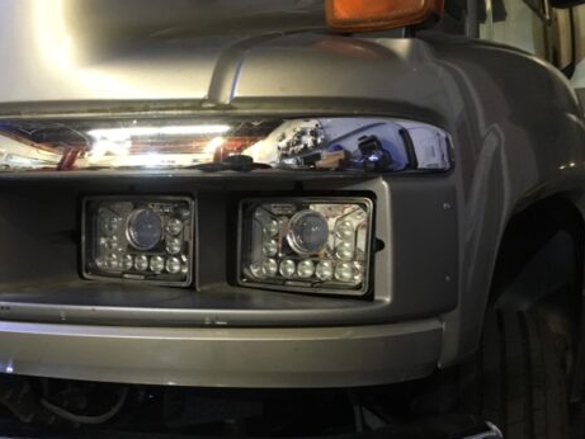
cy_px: 290
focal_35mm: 44
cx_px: 157
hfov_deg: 41.8
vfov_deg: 32.6
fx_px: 744
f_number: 2.2
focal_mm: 4.15
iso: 200
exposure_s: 1/17
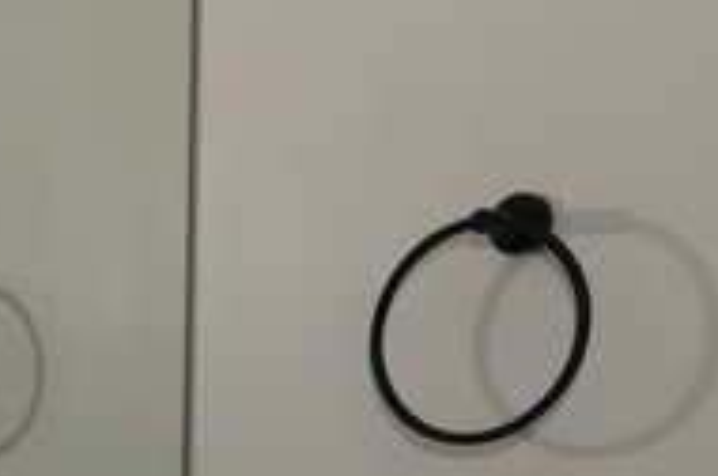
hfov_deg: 21.2
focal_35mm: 81
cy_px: 799
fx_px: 1613
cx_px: -363
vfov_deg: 15.0
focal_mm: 15
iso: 200
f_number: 11
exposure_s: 1/250
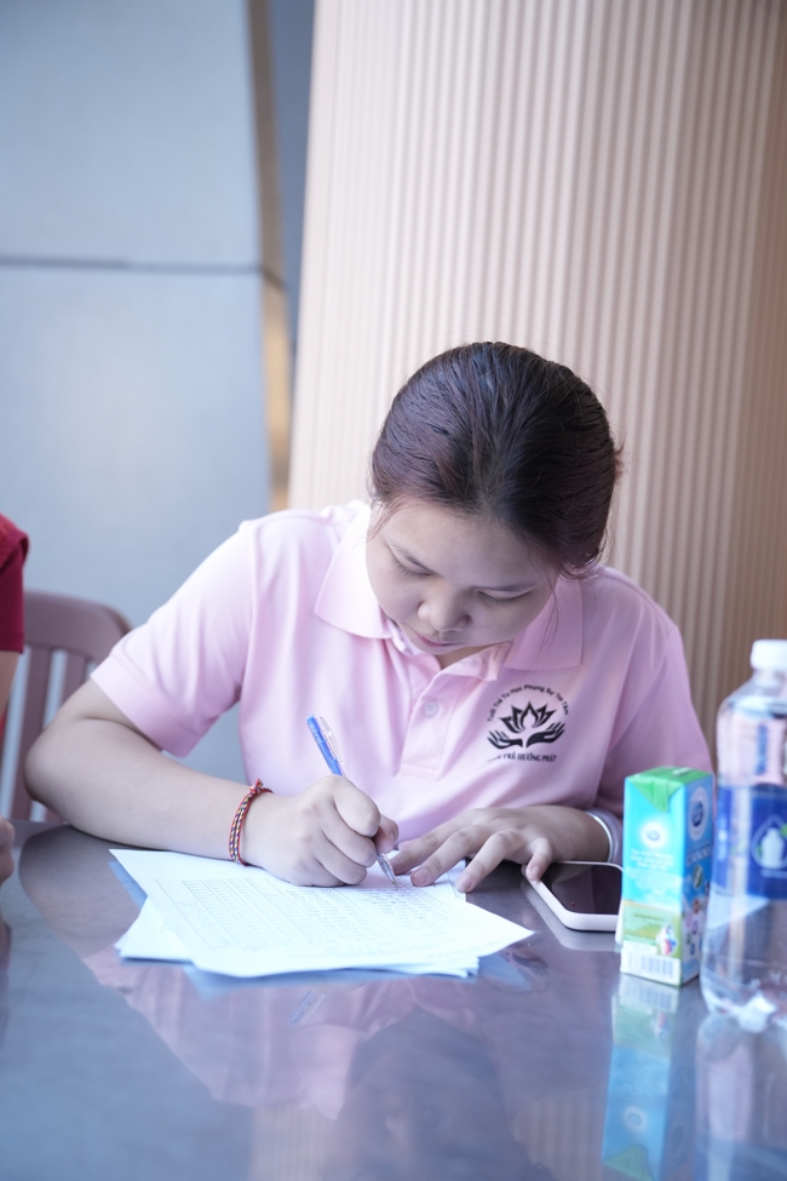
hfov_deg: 30.5
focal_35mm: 44
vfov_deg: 44.5
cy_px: 590
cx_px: 394
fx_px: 1443
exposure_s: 1/1250
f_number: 2.5
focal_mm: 44
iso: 2000
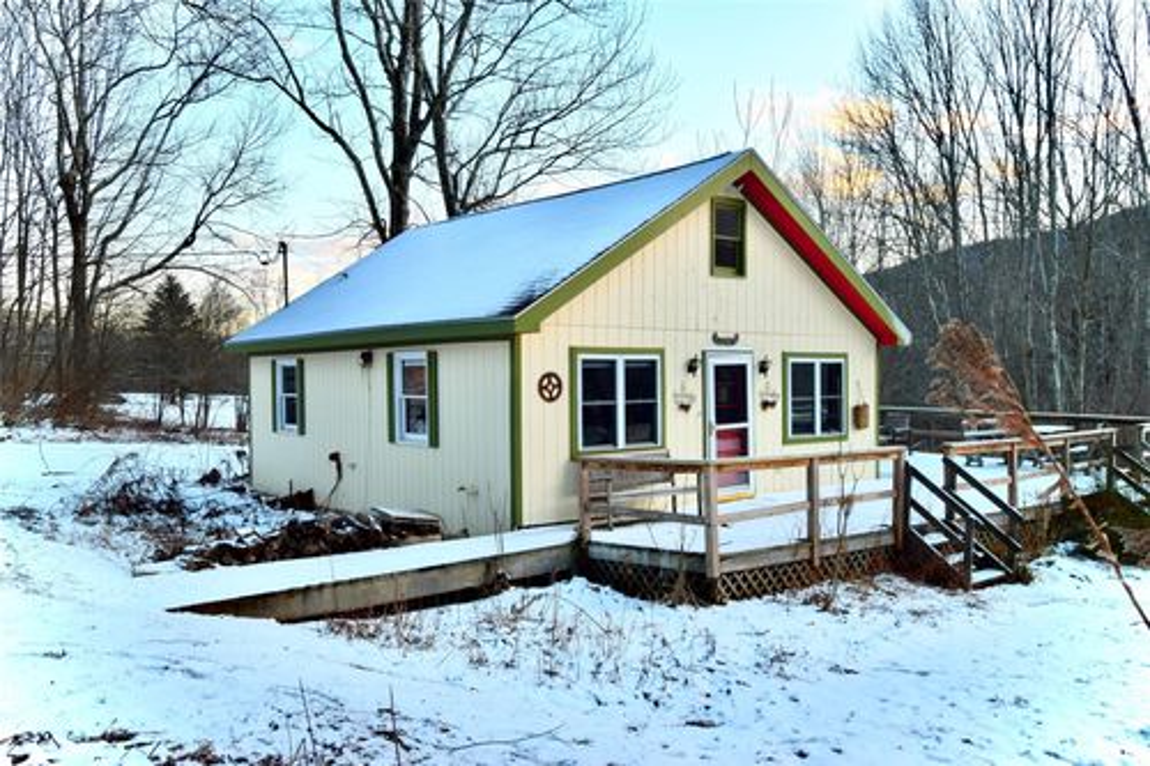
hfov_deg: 61.9
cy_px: 383
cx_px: 575
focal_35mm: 30
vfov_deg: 43.6
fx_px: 958
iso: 100
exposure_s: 1/15
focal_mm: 20
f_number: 13
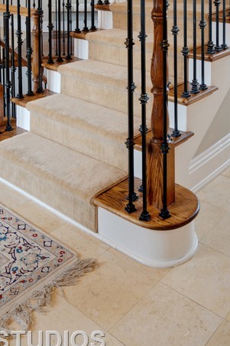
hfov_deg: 30.9
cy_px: -31
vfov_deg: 38.1
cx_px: 153
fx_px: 412
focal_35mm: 43
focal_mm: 18
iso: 125
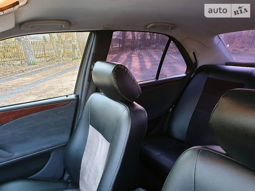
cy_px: 96
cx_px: 128
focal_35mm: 26
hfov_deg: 67.3
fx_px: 192
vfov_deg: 53.1
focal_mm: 4.3
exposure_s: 1/35
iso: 160
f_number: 2.4
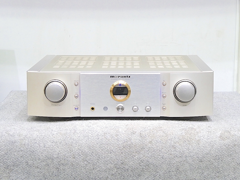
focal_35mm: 90
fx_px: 624
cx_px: 120
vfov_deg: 16.4
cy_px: 90
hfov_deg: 21.8
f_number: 4.9
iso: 200
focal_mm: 16.1
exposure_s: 1/10
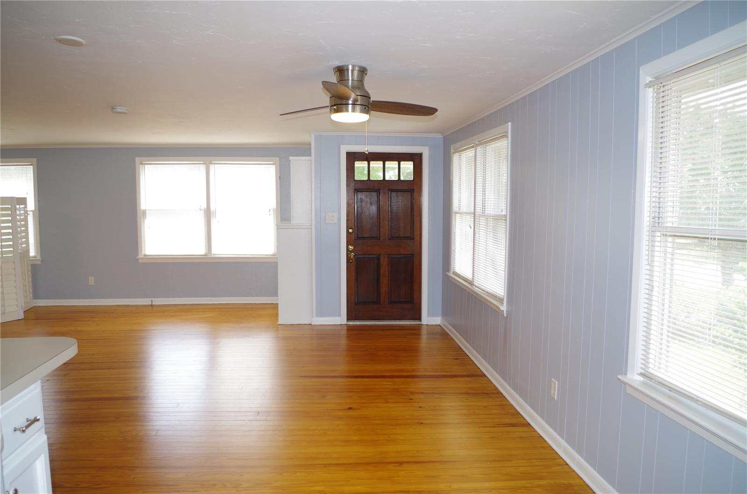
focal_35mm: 27
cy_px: 247
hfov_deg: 67.5
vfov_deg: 47.7
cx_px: 374
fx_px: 559
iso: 100
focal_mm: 18
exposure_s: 1/40
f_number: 3.5
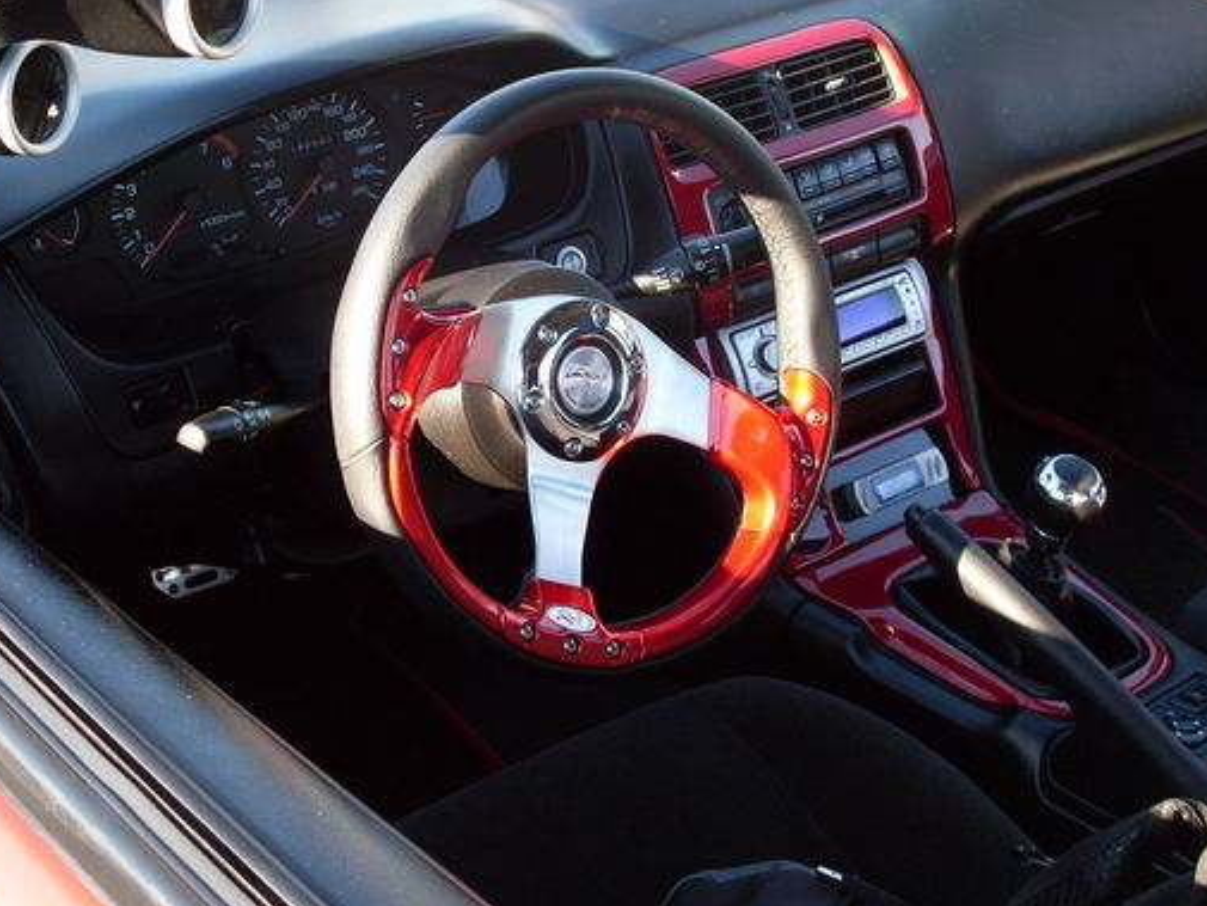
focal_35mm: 76
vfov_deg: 19.4
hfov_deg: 25.6
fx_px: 2651
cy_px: 375
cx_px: 540
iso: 100
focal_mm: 9.9
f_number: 3.4
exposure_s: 1/90
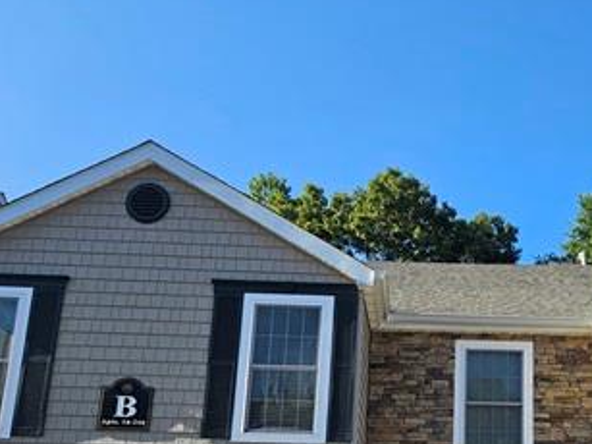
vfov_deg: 28.9
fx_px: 821
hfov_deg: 38.4
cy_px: 409
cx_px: 461
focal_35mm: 48
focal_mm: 5.4
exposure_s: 1/1258
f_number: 1.8
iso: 40
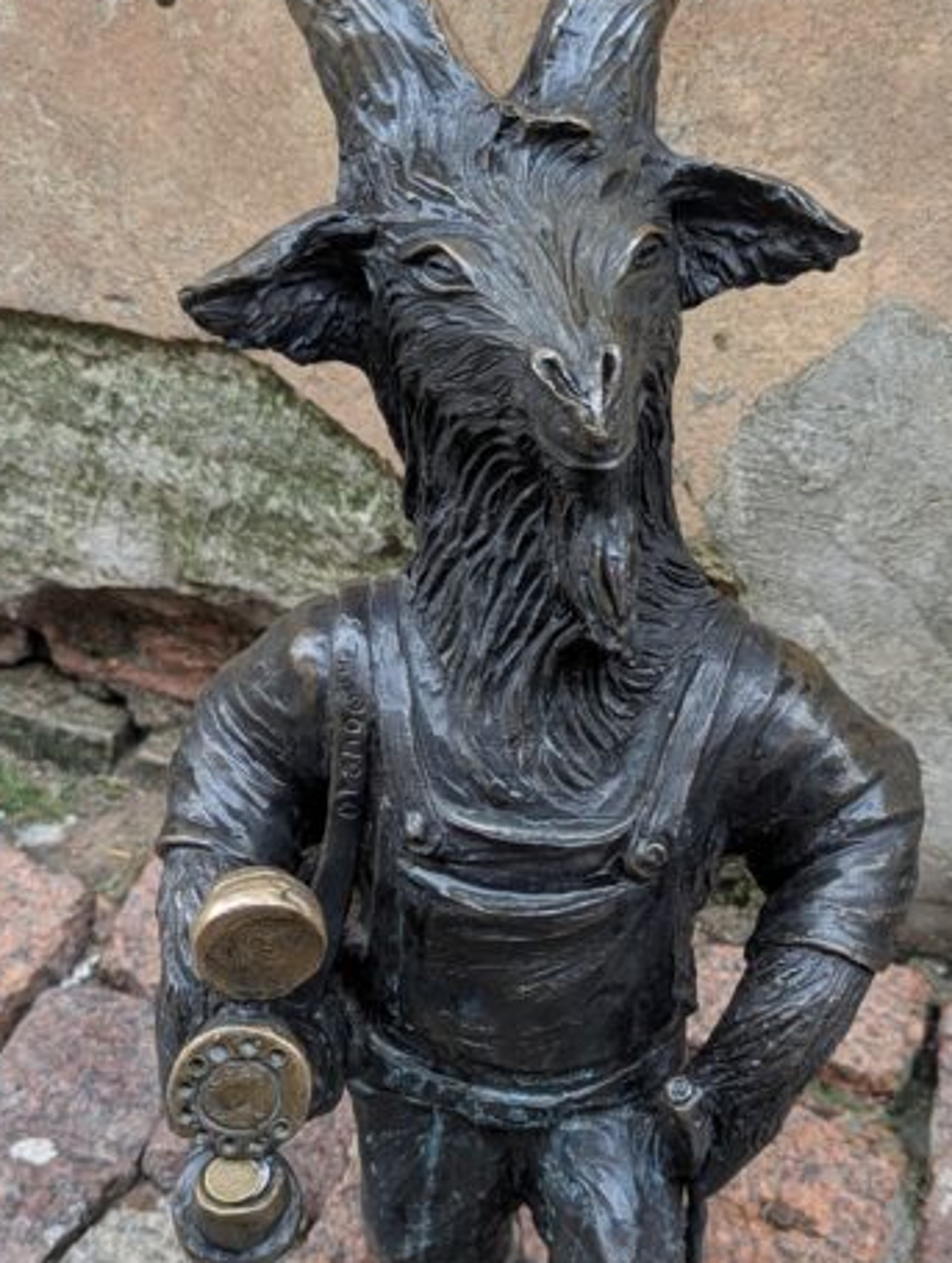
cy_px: 758
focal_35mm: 54
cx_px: 543
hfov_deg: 27.1
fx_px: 1974
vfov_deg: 35.4
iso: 60
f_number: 1.85
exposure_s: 1/38.6
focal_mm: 6.81
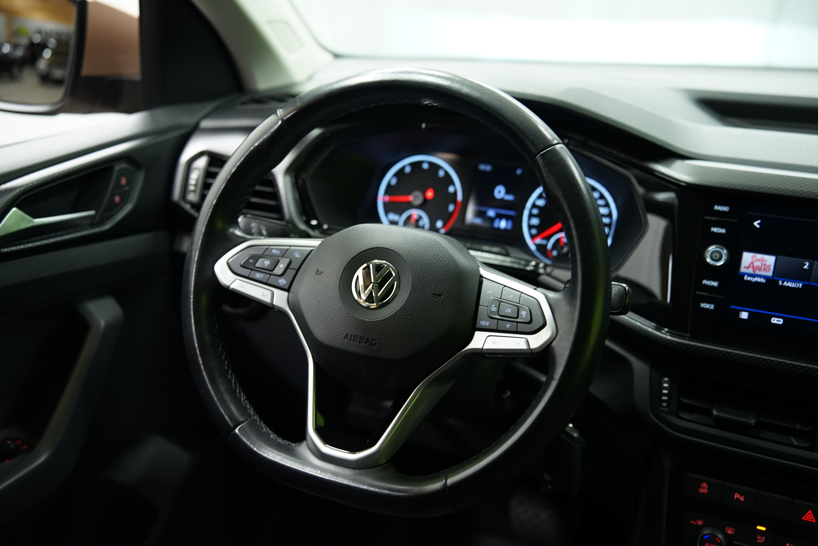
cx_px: 409
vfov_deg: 34.2
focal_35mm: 39
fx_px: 886
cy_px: 273
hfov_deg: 49.6
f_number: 2.8
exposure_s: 1/40
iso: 1250
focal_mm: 39
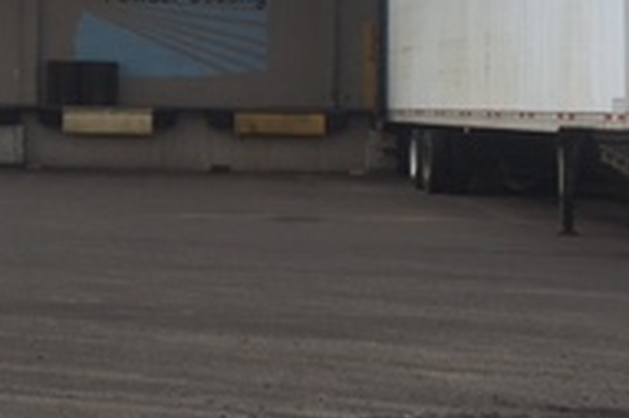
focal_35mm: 101
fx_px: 1763
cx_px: 30
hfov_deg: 19.7
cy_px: -10
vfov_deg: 13.3
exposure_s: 1/1832
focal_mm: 4.15
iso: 25
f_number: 2.2
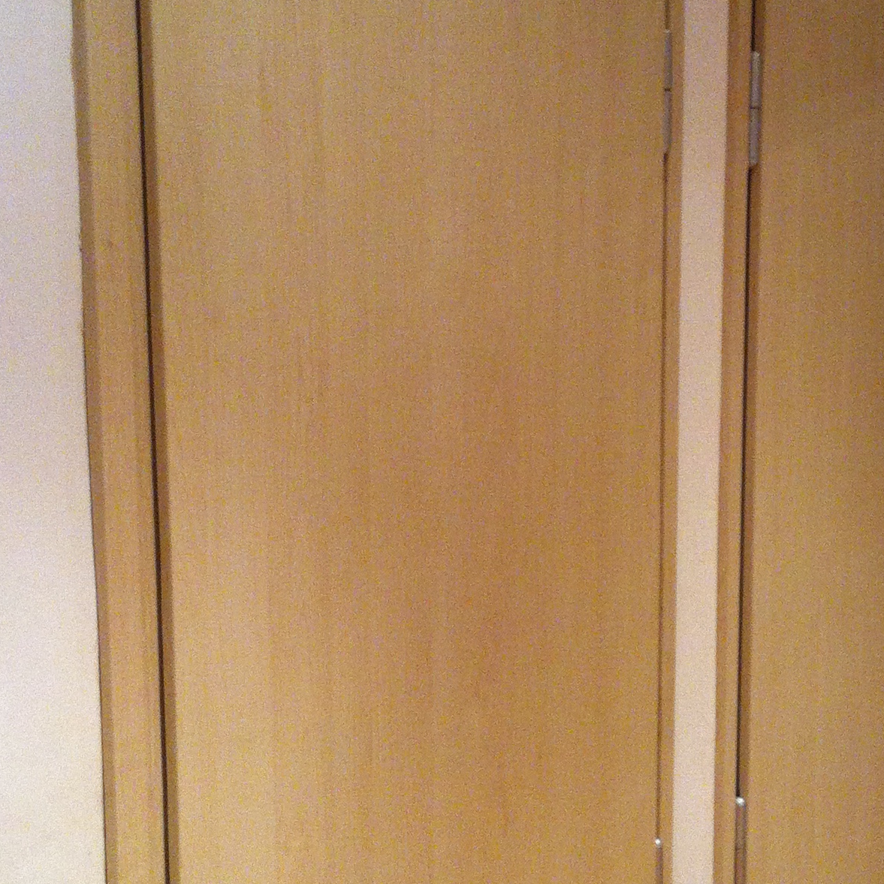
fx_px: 1965
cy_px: 492
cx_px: 603
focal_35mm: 68
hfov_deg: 25.2
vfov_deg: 25.3
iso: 200
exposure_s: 1/15
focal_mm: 3.85
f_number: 2.8
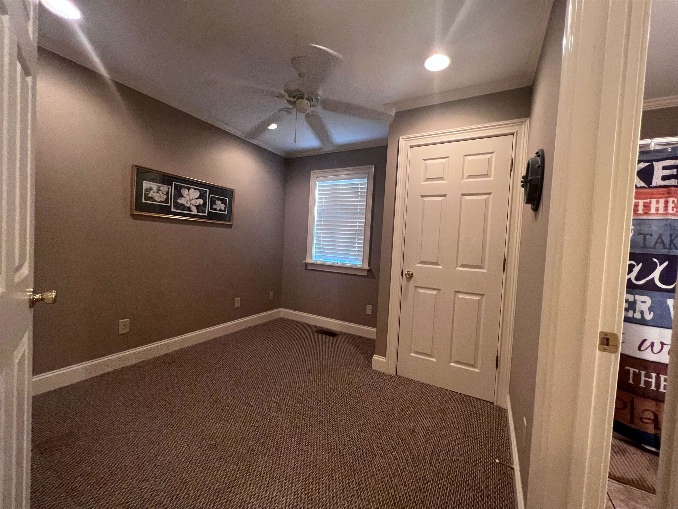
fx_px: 255
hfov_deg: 106.2
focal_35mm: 13
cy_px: 254
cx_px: 339
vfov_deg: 89.9
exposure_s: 1/60
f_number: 1.8
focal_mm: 1.57
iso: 400
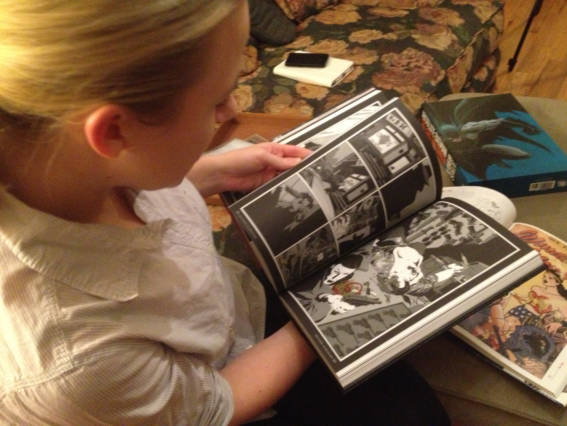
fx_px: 573
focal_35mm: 35
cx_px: 284
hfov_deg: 52.6
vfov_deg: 40.7
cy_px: 213
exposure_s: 1/15
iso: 800
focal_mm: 4.28
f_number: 2.4
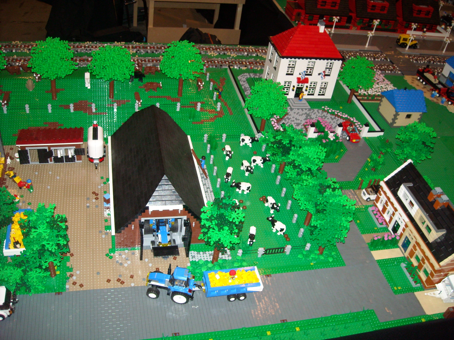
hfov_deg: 52.6
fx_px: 459
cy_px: 170
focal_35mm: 35
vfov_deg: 40.7
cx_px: 227
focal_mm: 5.7
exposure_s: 1/60
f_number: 2.8
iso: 200
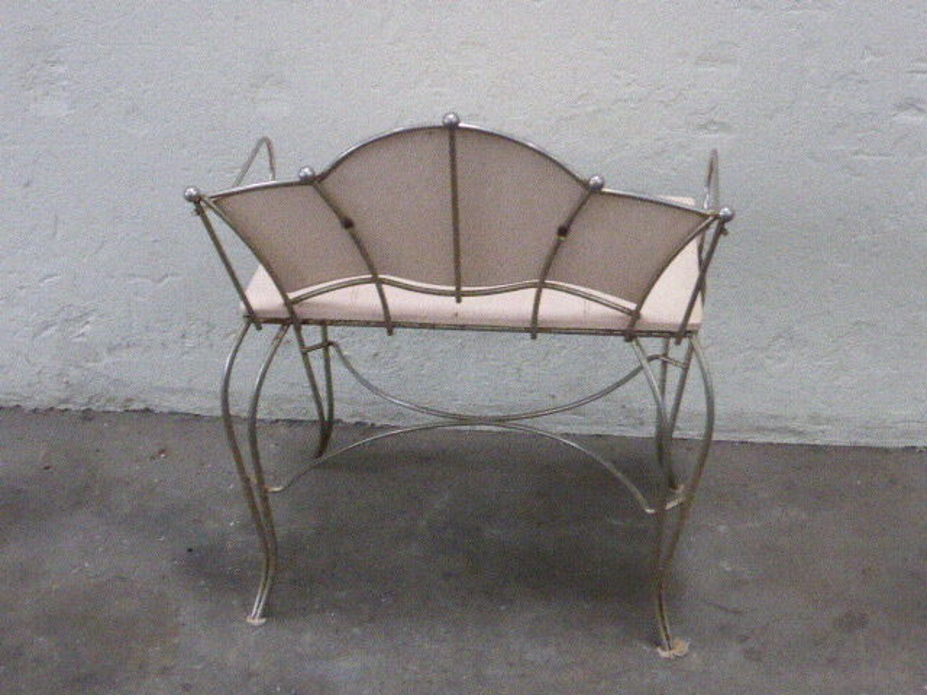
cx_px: 464
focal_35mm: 57
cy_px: 348
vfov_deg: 25.7
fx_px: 1526
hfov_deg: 33.8
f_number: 4.6
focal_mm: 9.7
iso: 1600
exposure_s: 1/30
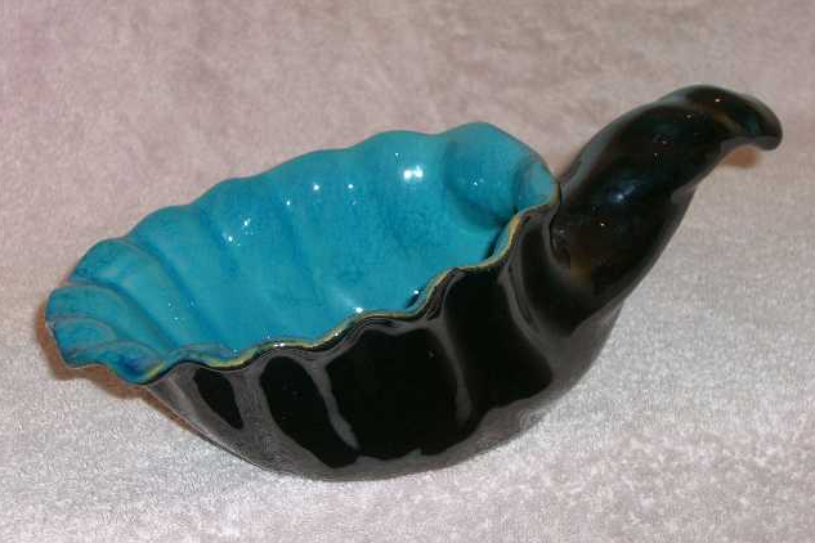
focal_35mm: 82
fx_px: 1856
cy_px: 246
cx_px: 406
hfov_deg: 24.8
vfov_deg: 16.6
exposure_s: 1/60
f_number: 4.3
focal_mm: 16.3
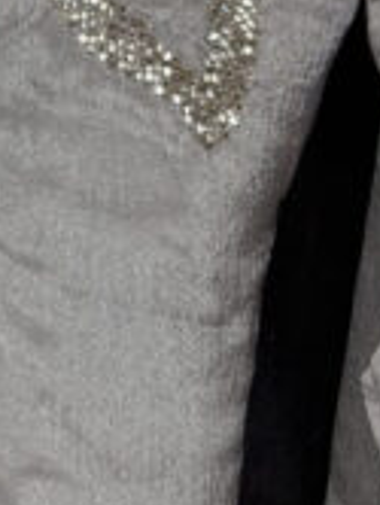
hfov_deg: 8.8
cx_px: -654
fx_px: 2132
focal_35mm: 146
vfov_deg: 13.1
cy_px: -126
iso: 50
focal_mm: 5.96
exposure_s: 1/100
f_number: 1.6
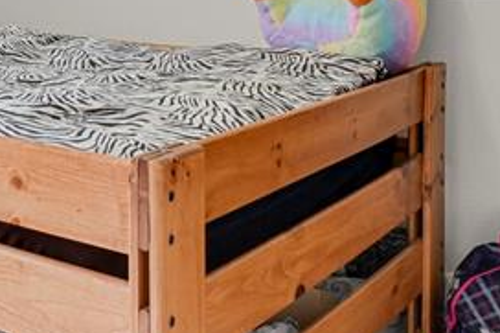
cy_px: -44
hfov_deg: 28.2
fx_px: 888
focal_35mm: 64
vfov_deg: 20.1
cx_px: -68
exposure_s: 1/20
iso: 4000
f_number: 8
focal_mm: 17
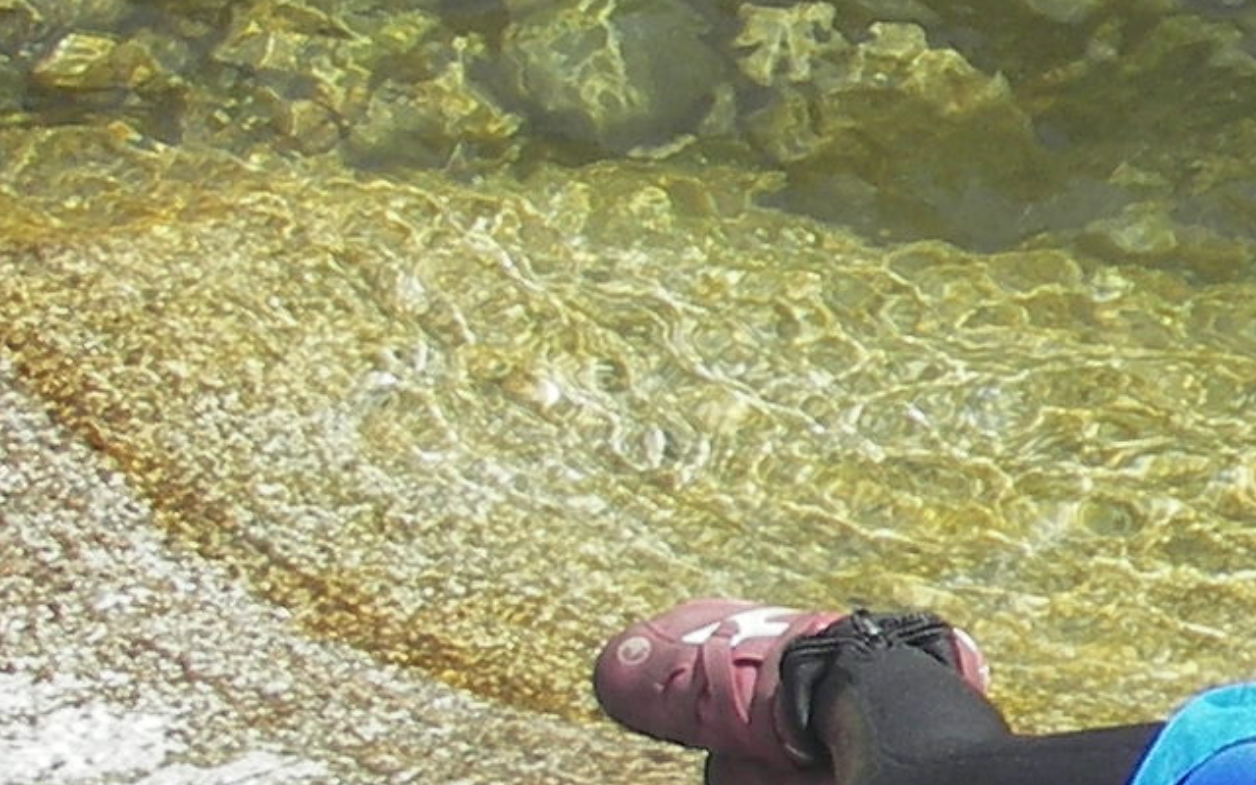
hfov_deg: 11.8
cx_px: 2369
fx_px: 5511
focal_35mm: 161
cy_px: 228
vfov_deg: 8.1
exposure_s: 1/320
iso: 50
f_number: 3.3
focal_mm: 6.3
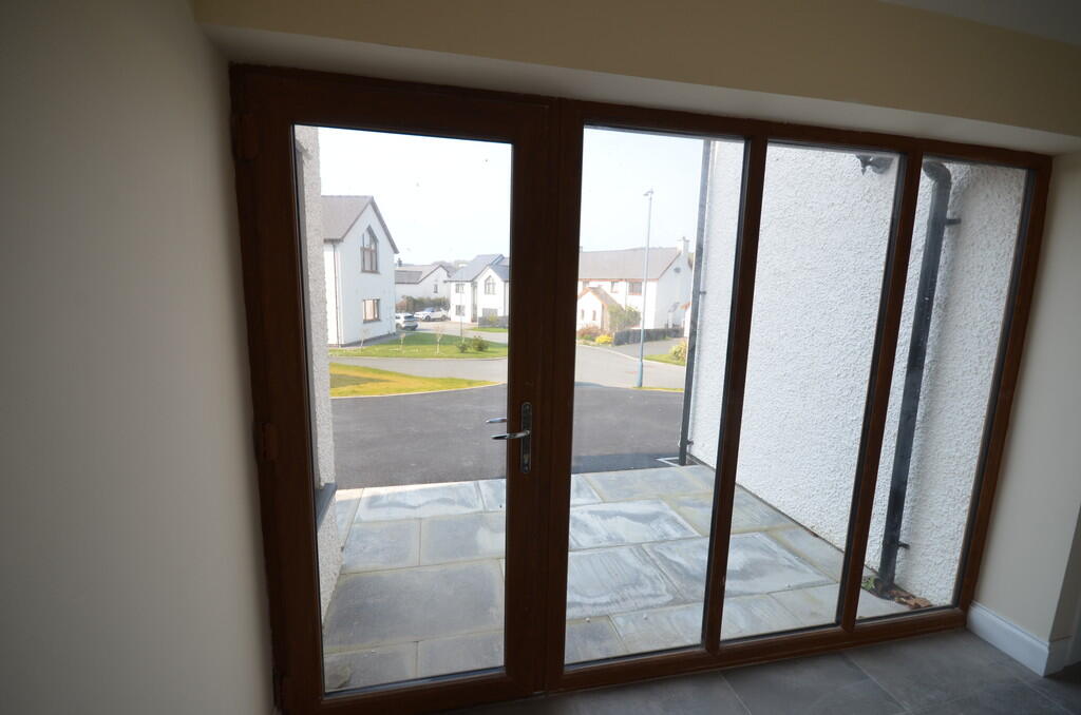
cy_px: 358
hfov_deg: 100.5
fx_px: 449
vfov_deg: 77.1
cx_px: 540
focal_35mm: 15
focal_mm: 10
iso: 200
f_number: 6.3
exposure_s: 1/200
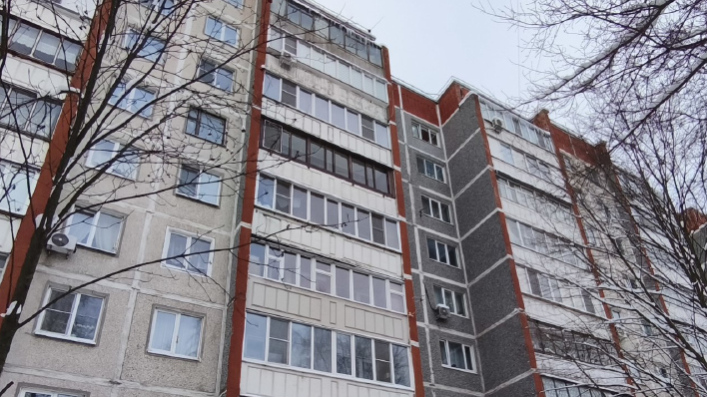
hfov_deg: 64.2
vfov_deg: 38.3
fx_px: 562
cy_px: 278
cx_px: 377
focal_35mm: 30
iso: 50
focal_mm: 1.91
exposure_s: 1/350
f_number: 2.2
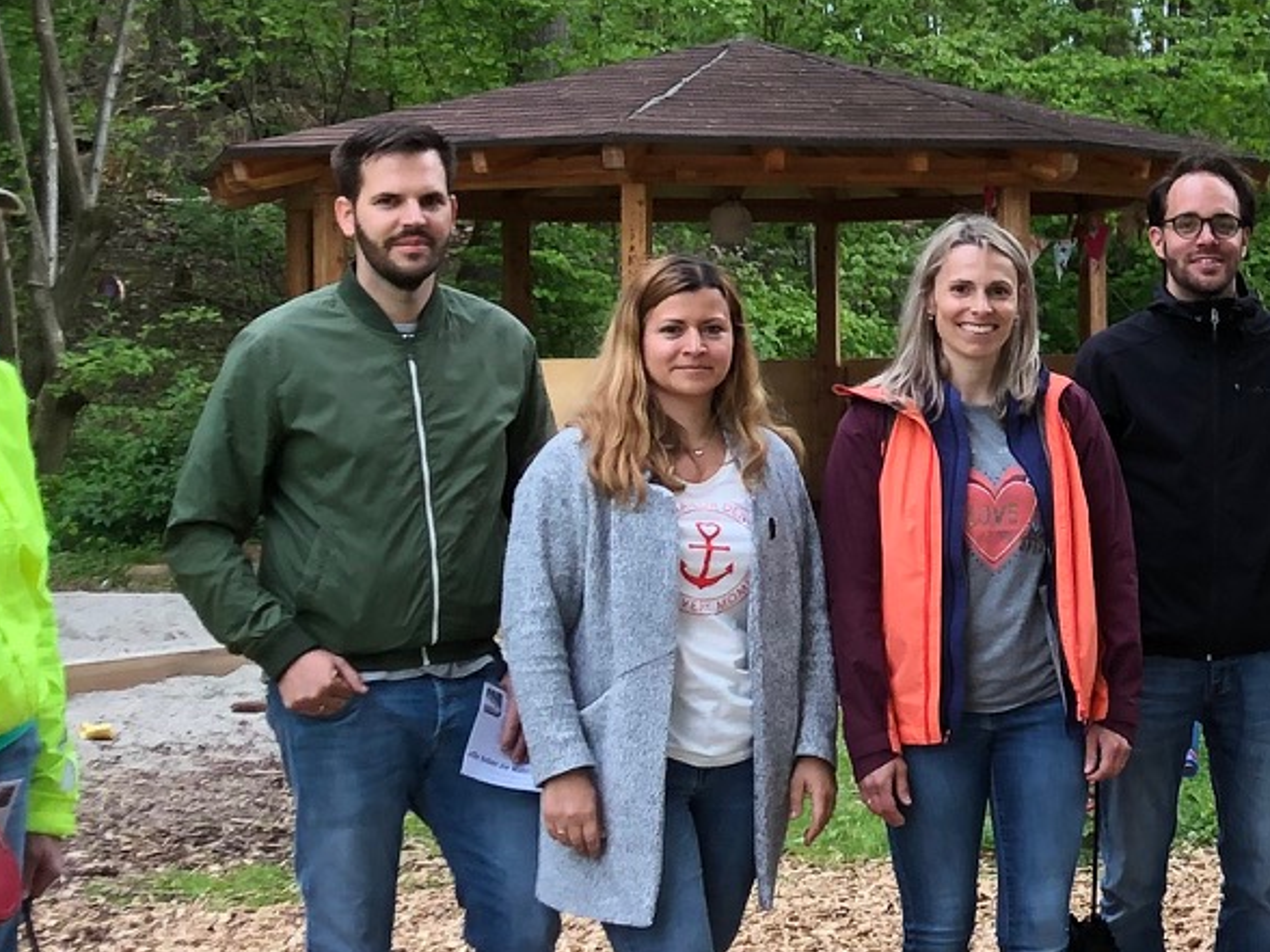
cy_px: 304
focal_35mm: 96
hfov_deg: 18.9
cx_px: 1663
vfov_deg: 15.4
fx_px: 3522
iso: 40
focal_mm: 3.99
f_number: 1.8
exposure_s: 1/120
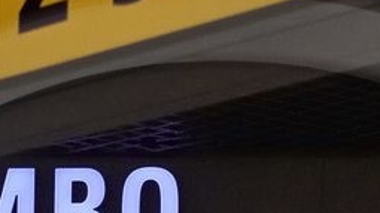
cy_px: 612
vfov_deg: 3.7
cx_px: 221
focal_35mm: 316
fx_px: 3182
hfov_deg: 6.8
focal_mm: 48
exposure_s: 1/640
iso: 3200
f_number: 9
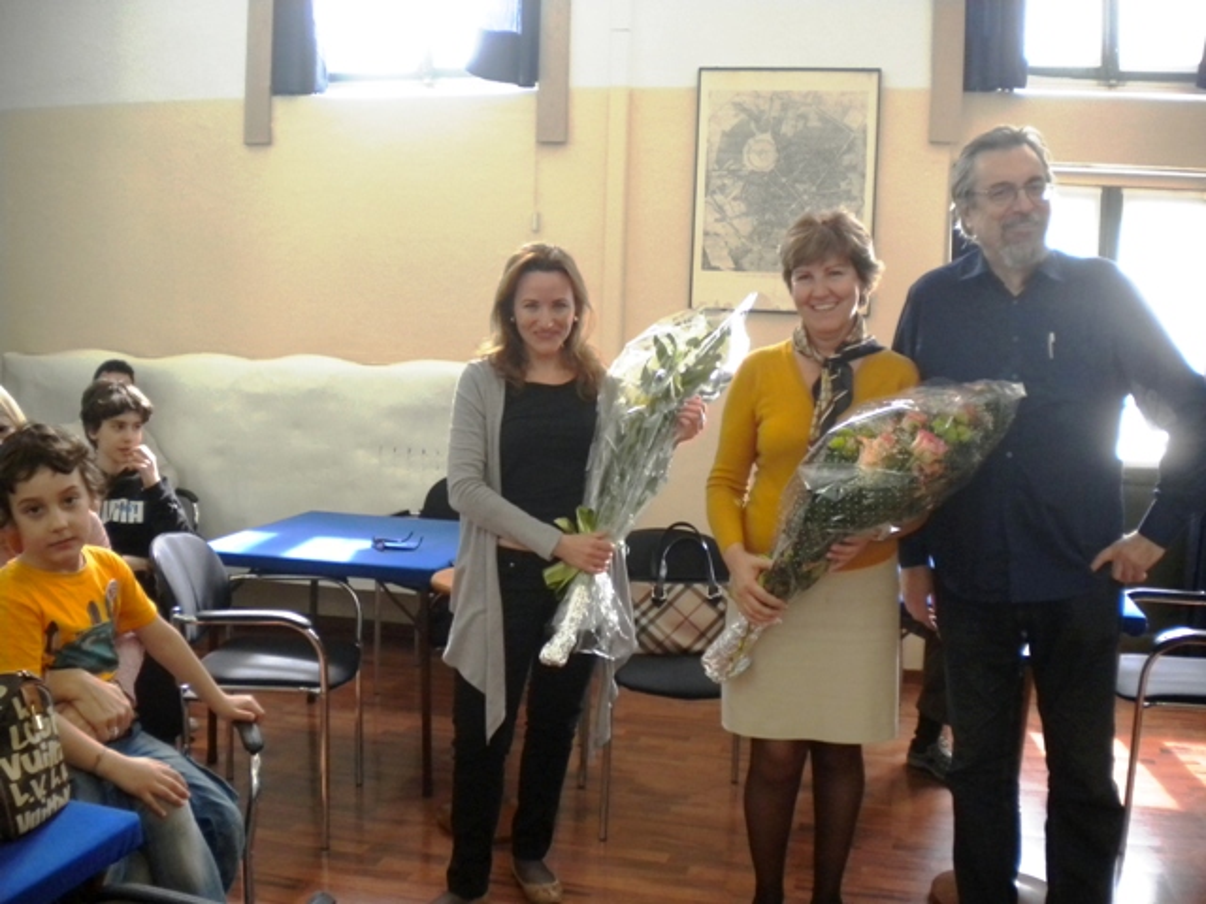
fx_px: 1219
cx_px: 603
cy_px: 452
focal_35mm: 35
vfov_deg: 40.7
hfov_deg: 52.6
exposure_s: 1/45.7
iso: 400
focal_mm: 6.3
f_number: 3.1
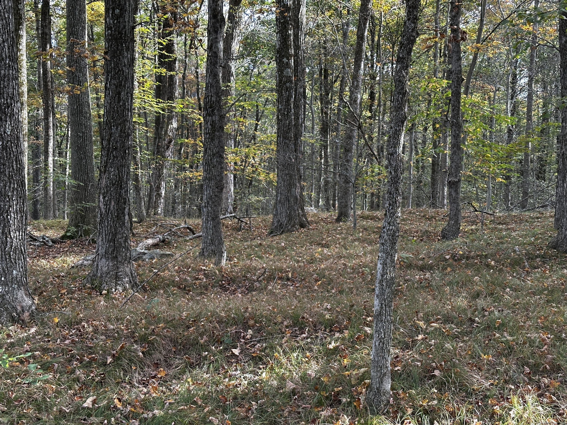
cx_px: 284
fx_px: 786
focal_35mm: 48
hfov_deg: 39.7
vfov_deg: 30.3
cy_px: 212
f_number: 1.78
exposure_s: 1/172
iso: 80
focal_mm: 6.86
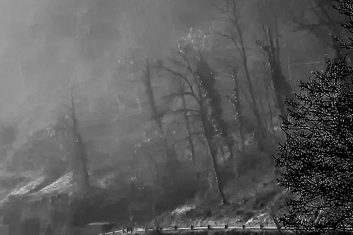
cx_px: -479
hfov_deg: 7.0
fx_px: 2715
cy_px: -32
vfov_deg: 4.9
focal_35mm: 277
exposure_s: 1/320
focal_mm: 58
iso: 100
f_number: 8
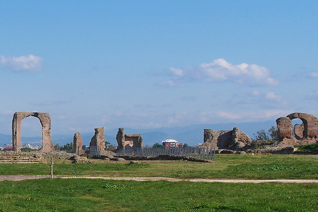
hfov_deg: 19.5
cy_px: 157
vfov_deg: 14.7
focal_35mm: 93
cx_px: -138
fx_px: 821
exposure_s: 1/320
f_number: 7.1
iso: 100
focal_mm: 20
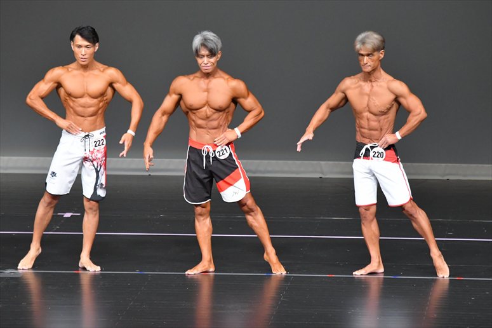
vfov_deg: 4.6
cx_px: 246
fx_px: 4098
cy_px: 164
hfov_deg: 6.9
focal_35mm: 300
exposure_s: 1/400
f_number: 5.6
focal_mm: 200
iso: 5000
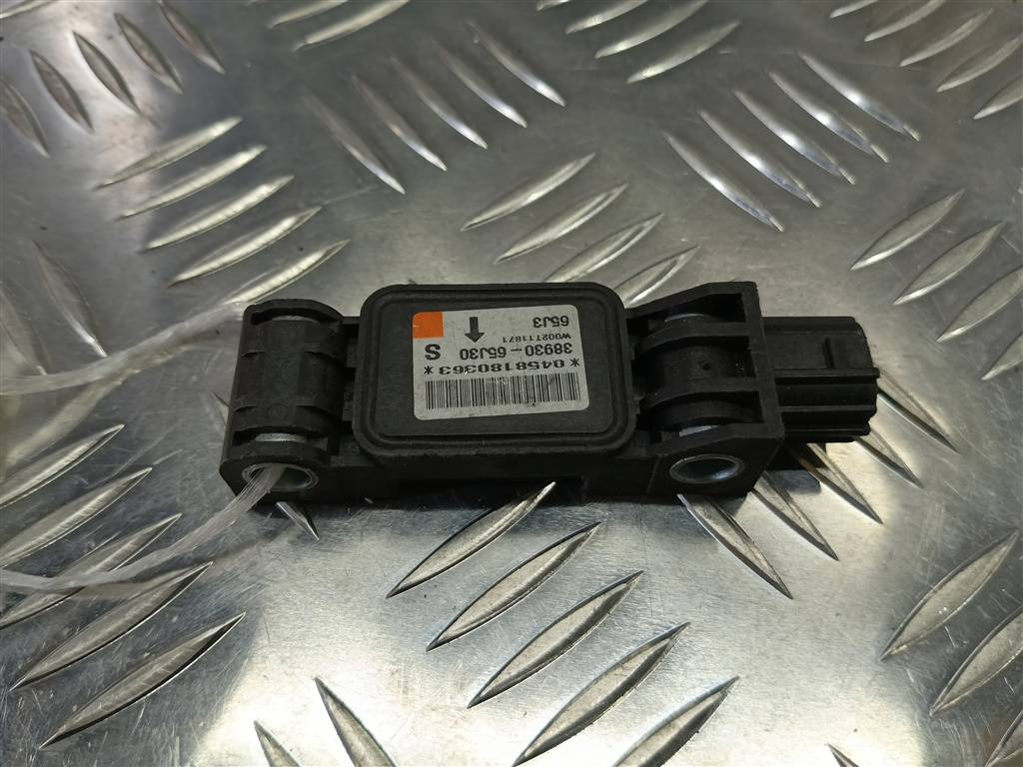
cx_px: 512
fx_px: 798
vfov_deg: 51.4
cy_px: 384
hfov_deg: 65.3
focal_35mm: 27
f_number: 1.6
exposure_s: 1/100
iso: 125
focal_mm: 4.11
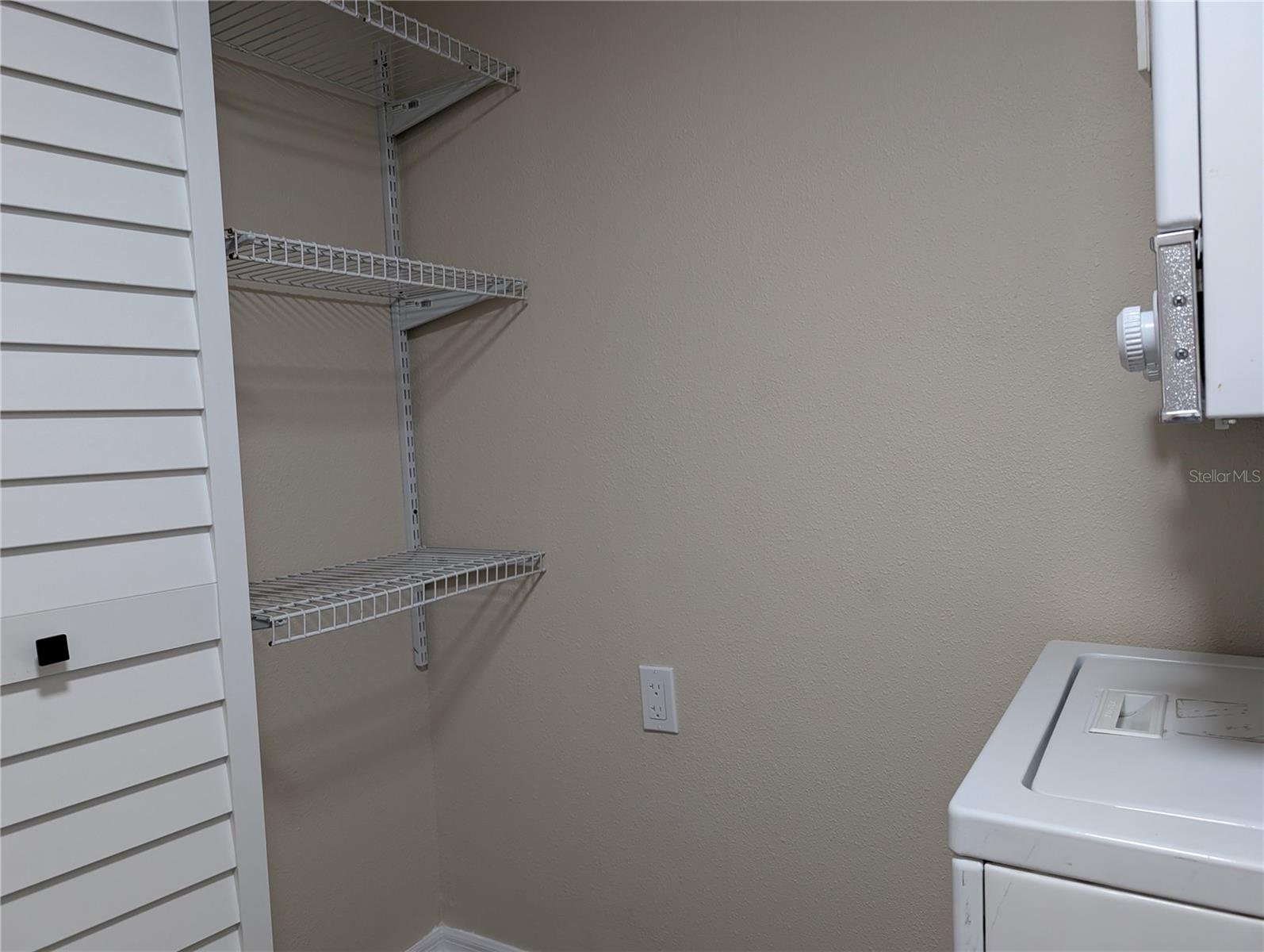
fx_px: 878
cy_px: 476
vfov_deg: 56.9
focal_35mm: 24
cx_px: 632
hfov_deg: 71.5
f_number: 1.68
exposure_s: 1/120
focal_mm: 6.9
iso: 281
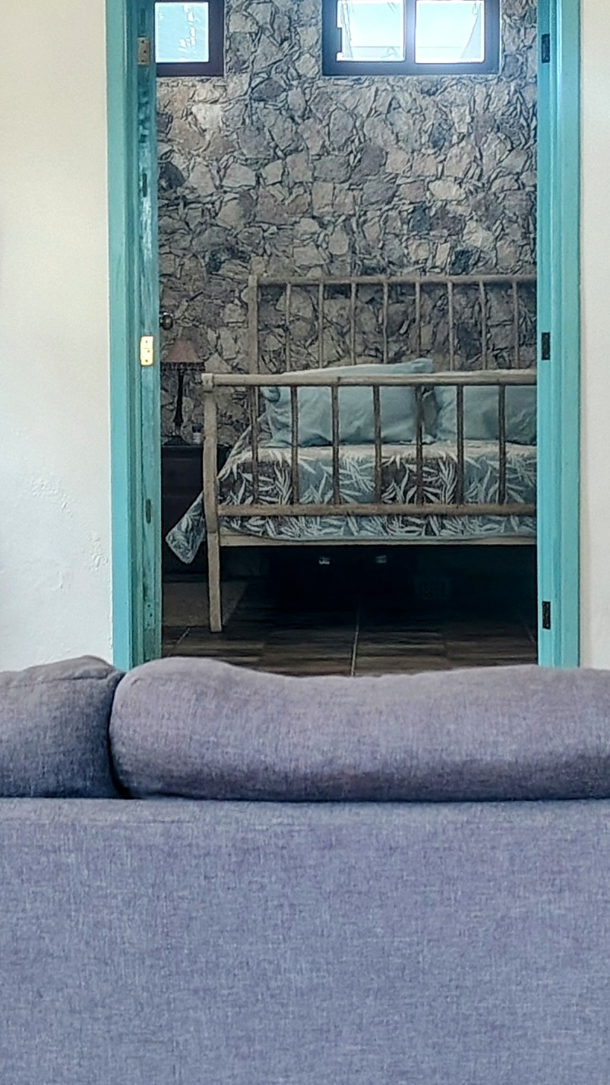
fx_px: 2157
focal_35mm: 75
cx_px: 350
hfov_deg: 16.1
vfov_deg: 28.2
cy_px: 450
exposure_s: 1/86.2
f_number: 1.8
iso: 800
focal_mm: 5.56
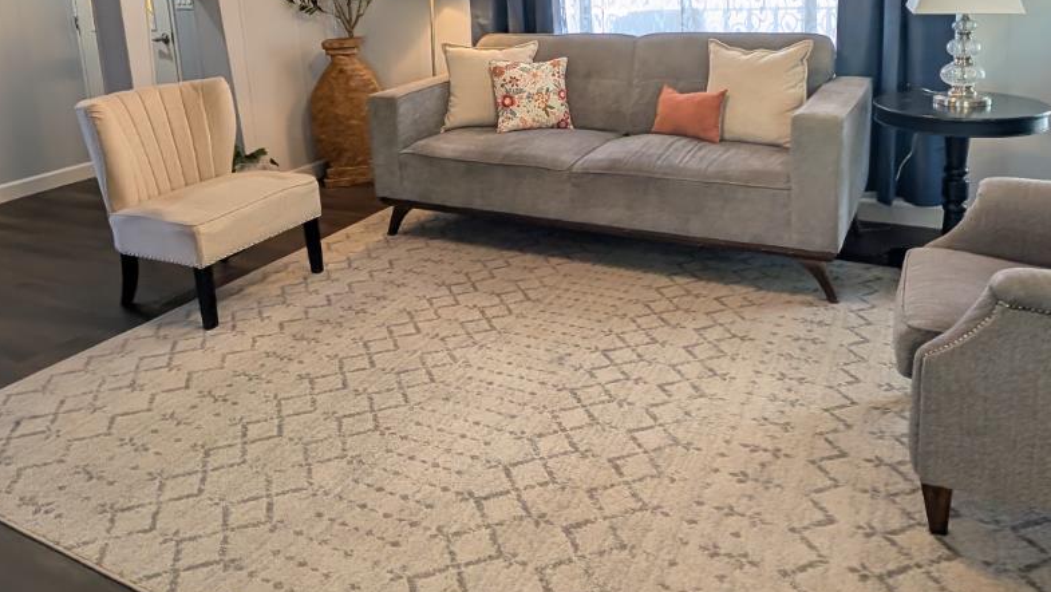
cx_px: 566
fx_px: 697
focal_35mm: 25
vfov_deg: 42.8
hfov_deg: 73.9
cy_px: 77
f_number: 1.7
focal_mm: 2.02
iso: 60
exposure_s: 1/120
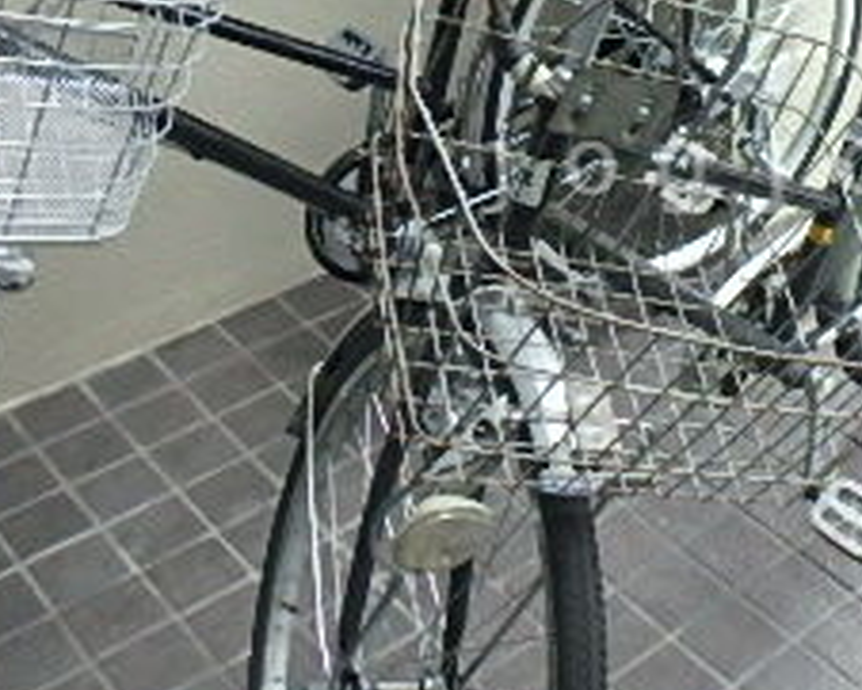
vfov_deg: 25.9
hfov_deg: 31.3
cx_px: 740
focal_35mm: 58
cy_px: 168
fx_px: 1480
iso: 800
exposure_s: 1/125
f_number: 3.5
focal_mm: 3.7
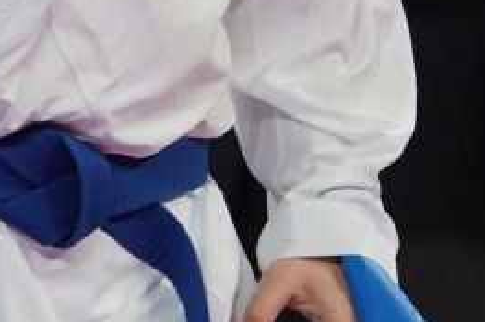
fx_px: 18418
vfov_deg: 1.0
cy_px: -247
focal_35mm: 1368
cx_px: -247
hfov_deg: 1.5
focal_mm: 200
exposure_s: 1/1000
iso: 1600
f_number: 2.8
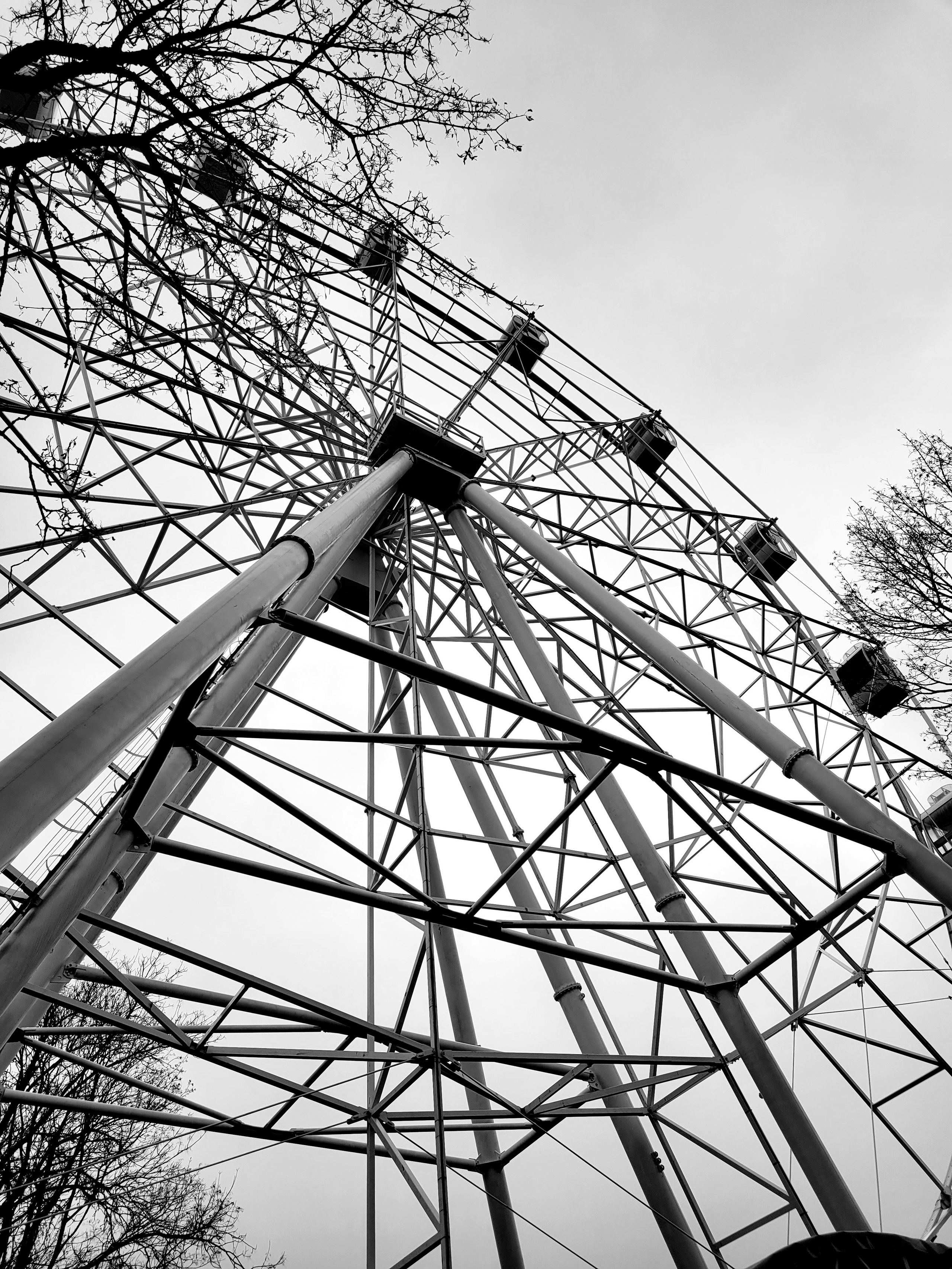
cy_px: 634
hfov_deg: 53.1
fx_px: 953
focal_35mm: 26
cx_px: 476
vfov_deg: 67.3
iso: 40
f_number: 1.8
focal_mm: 5.4
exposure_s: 1/1000
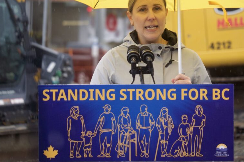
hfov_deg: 9.5
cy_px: 49
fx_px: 1470
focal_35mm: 217
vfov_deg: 6.3
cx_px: 160
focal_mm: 75
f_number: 2.8
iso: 640
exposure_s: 1/500
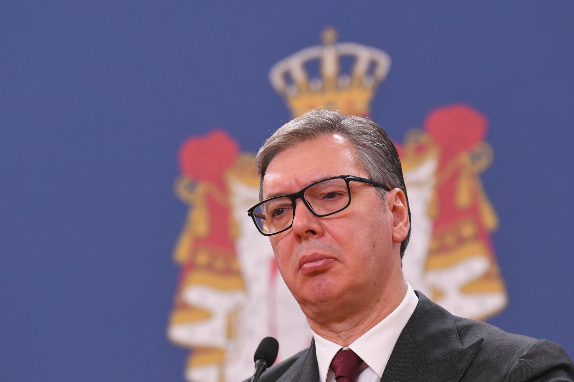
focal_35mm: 300
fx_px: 4783
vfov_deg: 4.6
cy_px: 191
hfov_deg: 6.9
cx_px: 287
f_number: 4
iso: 3200
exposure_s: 1/400
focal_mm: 200
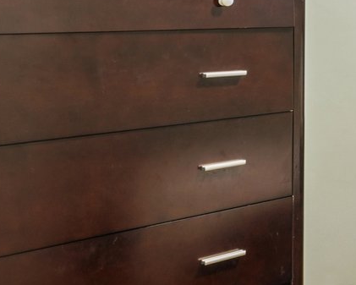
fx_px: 769
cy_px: -14
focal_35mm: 73
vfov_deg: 20.2
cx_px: 718
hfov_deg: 17.8
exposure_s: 1/4
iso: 400
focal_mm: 16
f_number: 8
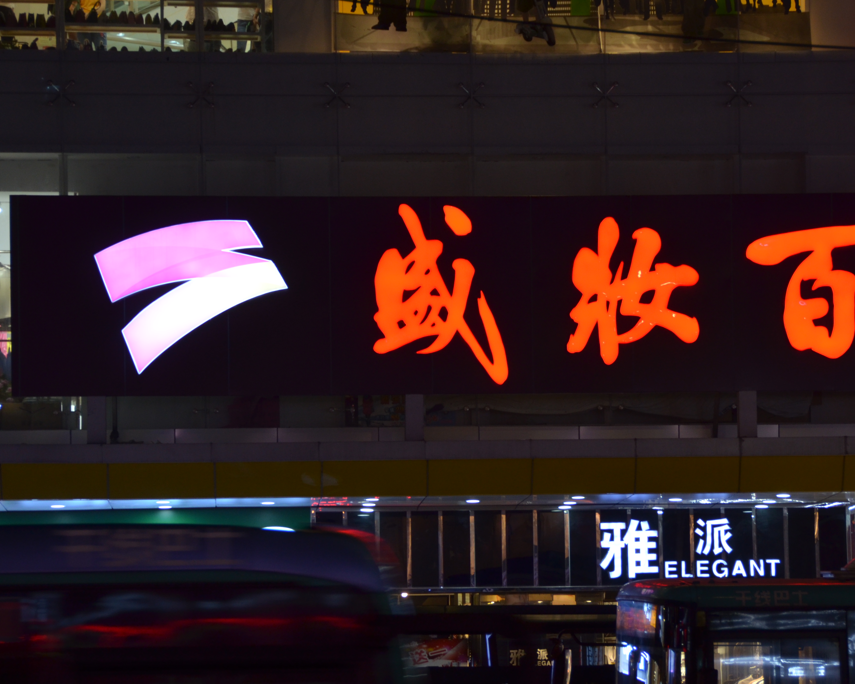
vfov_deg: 9.1
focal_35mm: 169
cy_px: 390
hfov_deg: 11.4
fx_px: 4276
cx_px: 536
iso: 400
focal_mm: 82
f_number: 5
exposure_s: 1/50
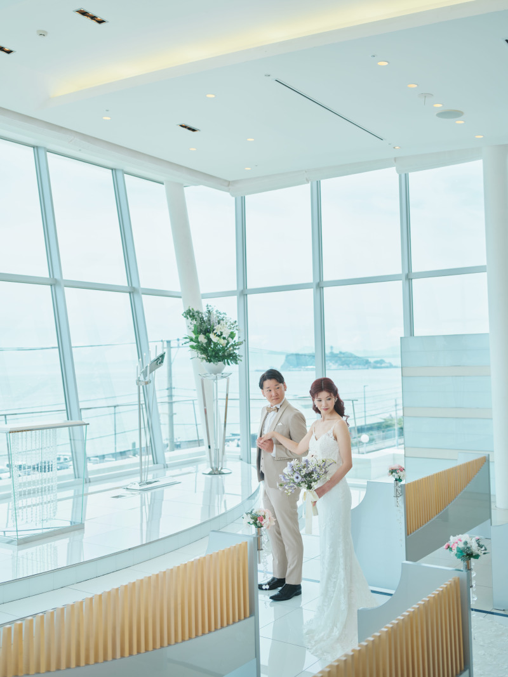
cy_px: 338
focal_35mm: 36
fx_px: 705
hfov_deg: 39.6
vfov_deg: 51.4
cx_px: 254
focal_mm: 45
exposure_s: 1/320
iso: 100
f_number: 3.2
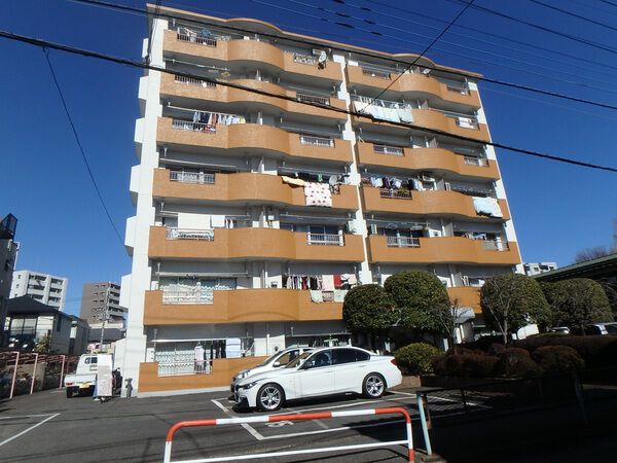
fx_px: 374
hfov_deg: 79.0
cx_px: 308
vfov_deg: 63.4
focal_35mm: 21
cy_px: 232
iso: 125
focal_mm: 3.7
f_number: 6
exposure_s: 1/800
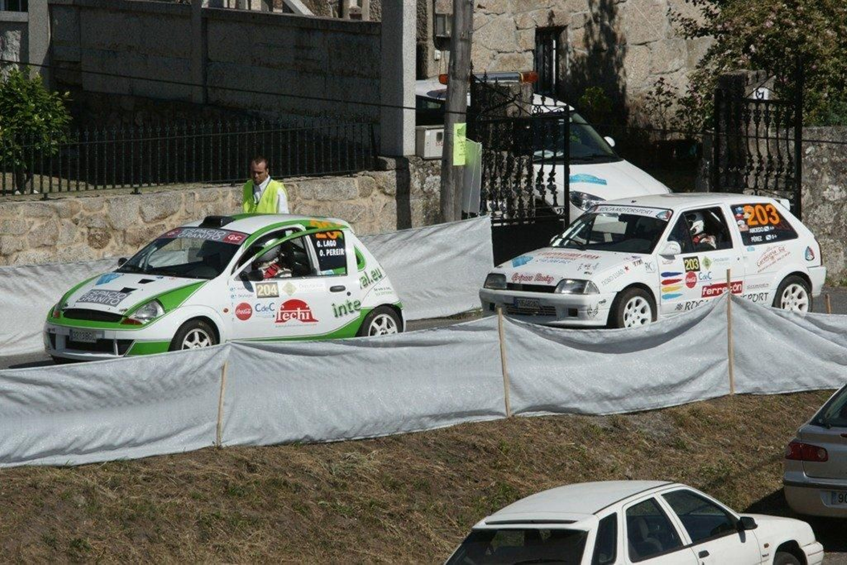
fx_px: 9411
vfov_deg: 3.4
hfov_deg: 5.2
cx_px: 424
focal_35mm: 400
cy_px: 282
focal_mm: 400
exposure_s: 1/1600
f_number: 14
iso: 800
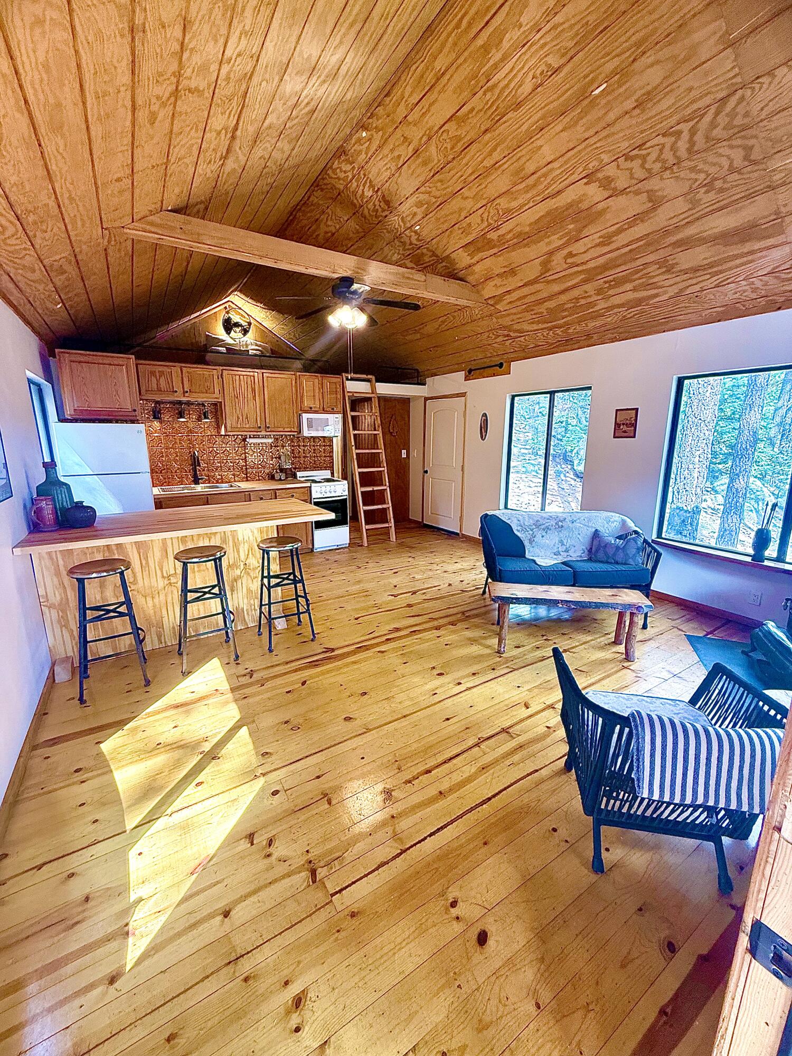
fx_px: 427
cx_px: 396
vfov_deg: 102.1
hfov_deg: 85.7
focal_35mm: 14
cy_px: 528
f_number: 2.2
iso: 200
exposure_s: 1/99
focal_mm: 2.22
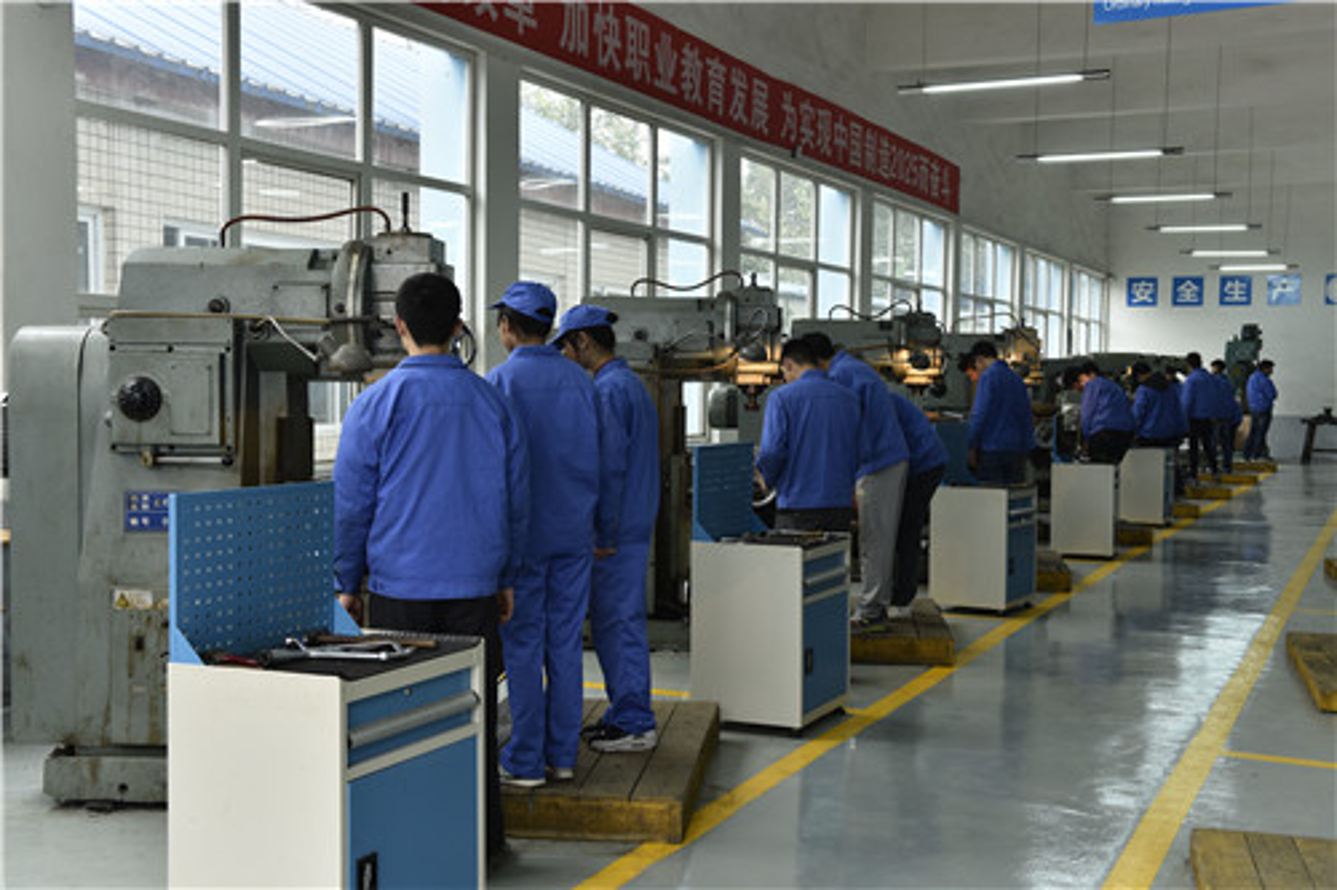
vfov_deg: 30.5
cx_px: 668
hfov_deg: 44.5
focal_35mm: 44
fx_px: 1633
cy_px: 445
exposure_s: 1/5
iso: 200
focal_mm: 44
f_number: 8
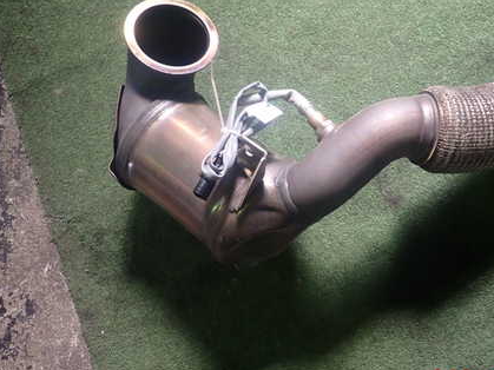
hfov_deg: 43.0
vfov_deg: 33.4
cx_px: 348
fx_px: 613
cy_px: 131
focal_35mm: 43
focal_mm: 5.4
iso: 160
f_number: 2.3
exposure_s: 1/60
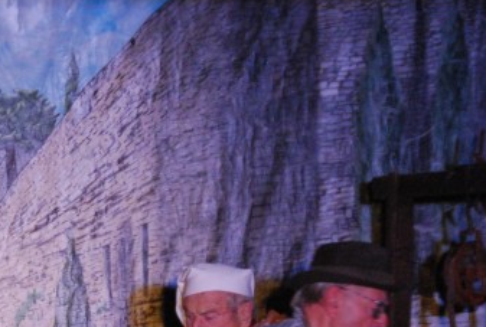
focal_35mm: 278
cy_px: 383
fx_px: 3765
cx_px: -57
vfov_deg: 5.0
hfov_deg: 7.3
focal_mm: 70
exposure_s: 1/80
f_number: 5
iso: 1600
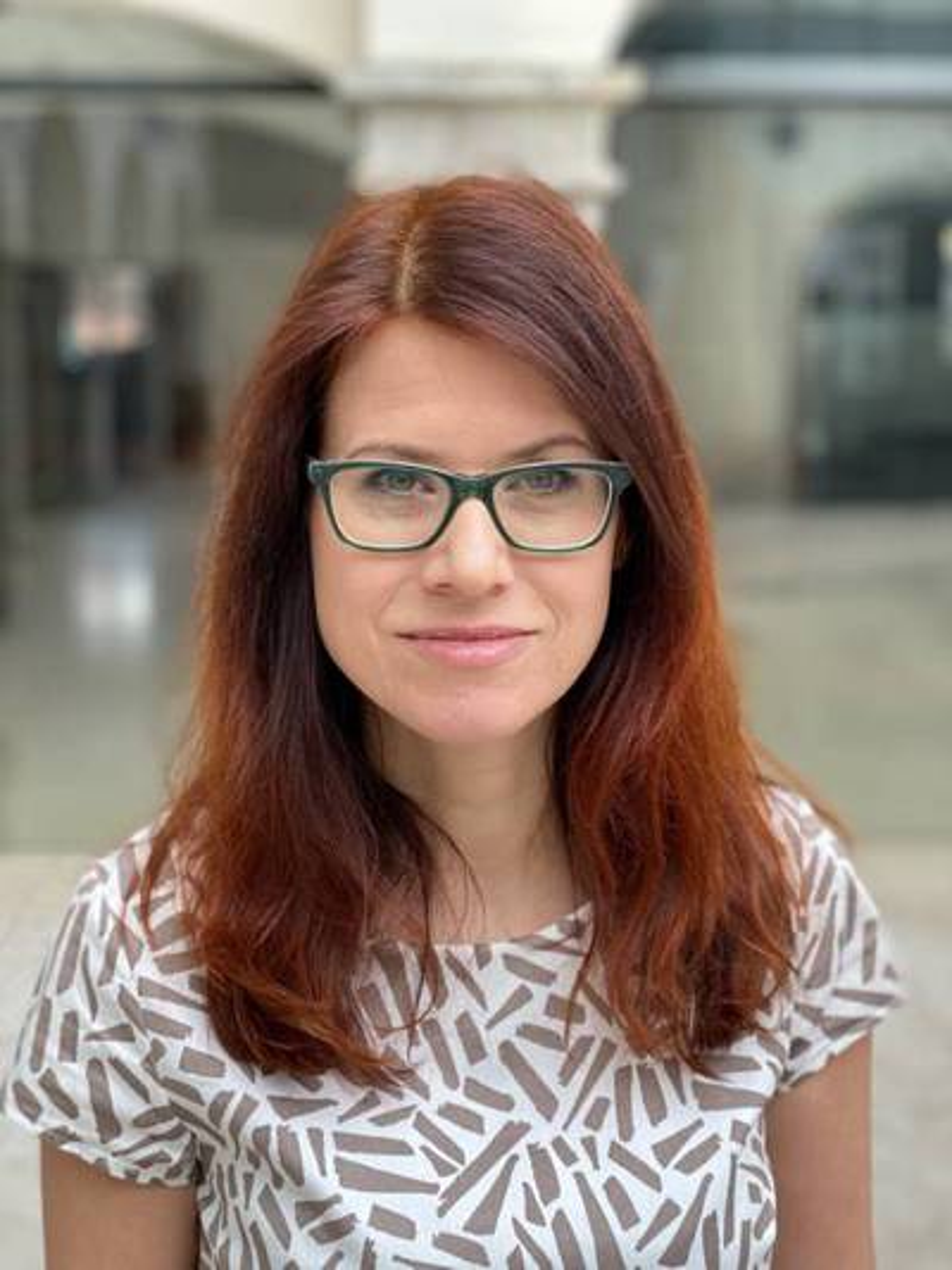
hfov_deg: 28.0
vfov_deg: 36.8
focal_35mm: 52
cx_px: 476
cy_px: 635
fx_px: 1908
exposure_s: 1/122
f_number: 2
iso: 32
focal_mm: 6
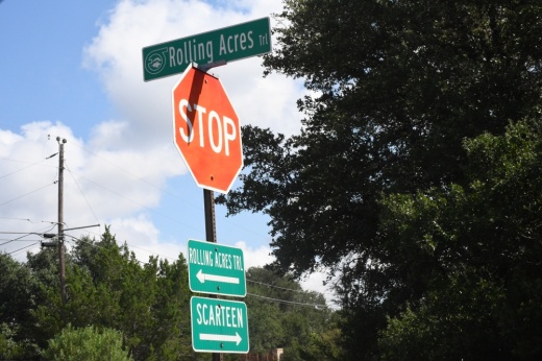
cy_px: 180
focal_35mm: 67
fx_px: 1008
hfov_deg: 30.1
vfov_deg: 20.3
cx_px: 271
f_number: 18
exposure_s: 1/1250
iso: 2500
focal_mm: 45
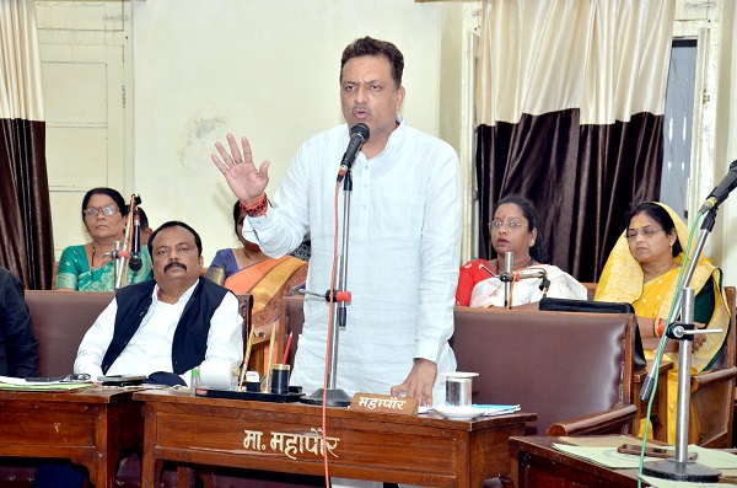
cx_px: 368
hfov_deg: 27.1
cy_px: 244
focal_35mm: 75
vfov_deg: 18.1
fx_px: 1532
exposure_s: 1/250
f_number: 6.3
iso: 800
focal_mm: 50
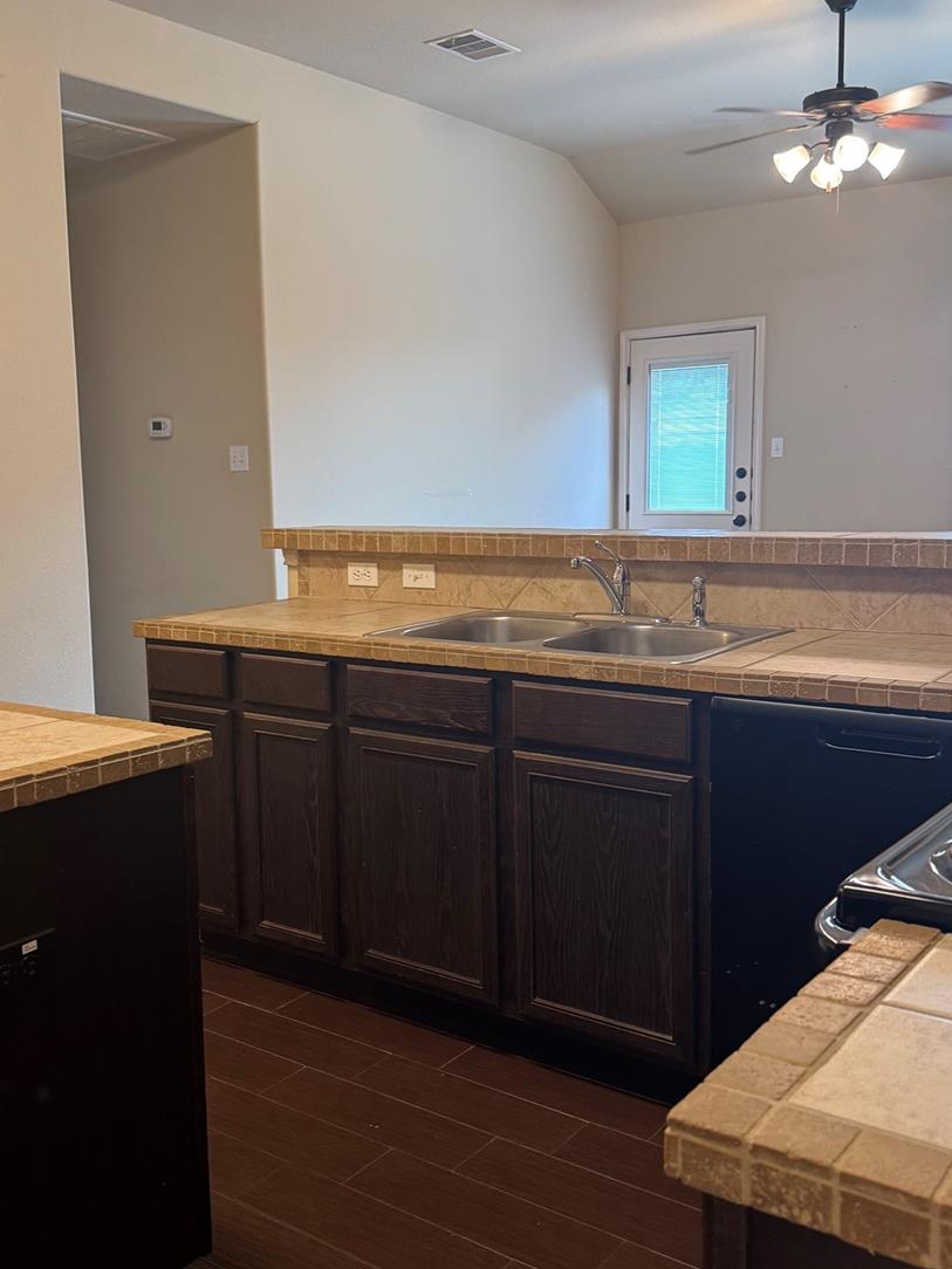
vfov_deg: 54.0
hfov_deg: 41.7
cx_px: 431
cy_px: 633
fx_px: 1247
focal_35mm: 34
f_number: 1.78
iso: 200
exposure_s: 1/60
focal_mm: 6.76
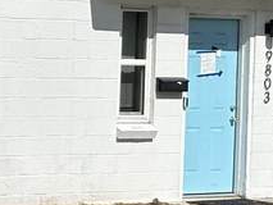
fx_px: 1231
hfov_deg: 11.6
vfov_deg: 9.5
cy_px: 114
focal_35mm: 156
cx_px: -231
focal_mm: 5.7
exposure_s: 1/12658
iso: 50
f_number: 1.5
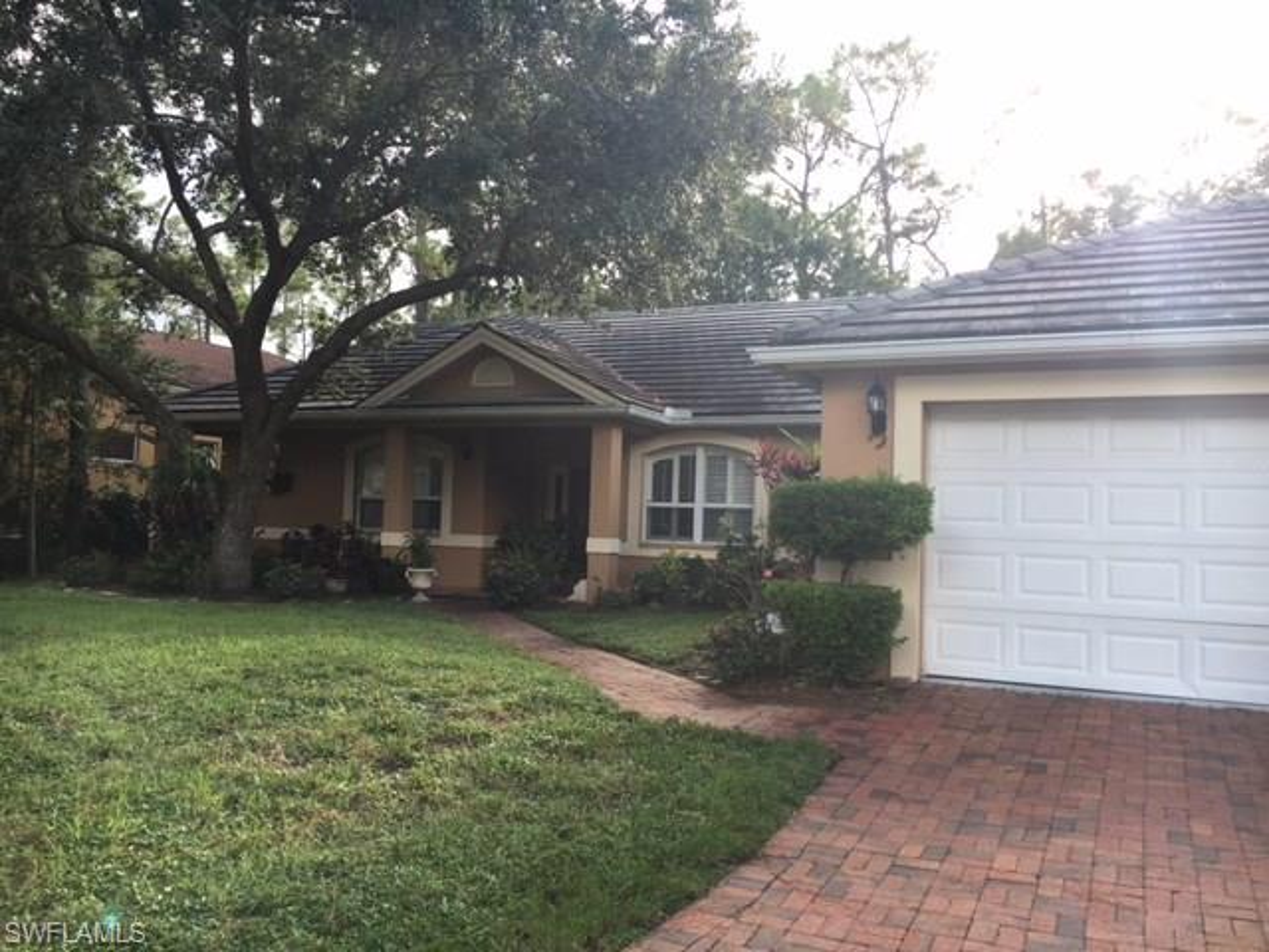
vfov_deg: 48.2
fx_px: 1063
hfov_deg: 61.7
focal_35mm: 29
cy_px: 476
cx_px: 634
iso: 25
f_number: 2.2
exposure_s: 1/136
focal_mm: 4.15
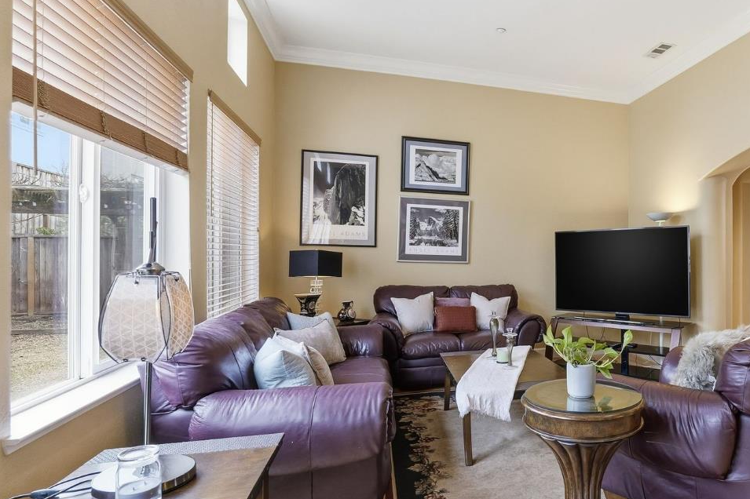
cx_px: 563
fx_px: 458
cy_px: 250
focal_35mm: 22
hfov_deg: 73.1
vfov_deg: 57.2
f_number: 5.6
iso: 320
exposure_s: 1/60
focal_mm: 14
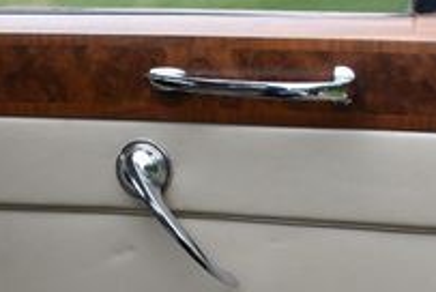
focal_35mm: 123
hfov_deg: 16.6
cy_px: 410
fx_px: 1492
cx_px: 185
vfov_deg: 10.8
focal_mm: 26
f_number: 8
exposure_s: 1/500
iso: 720
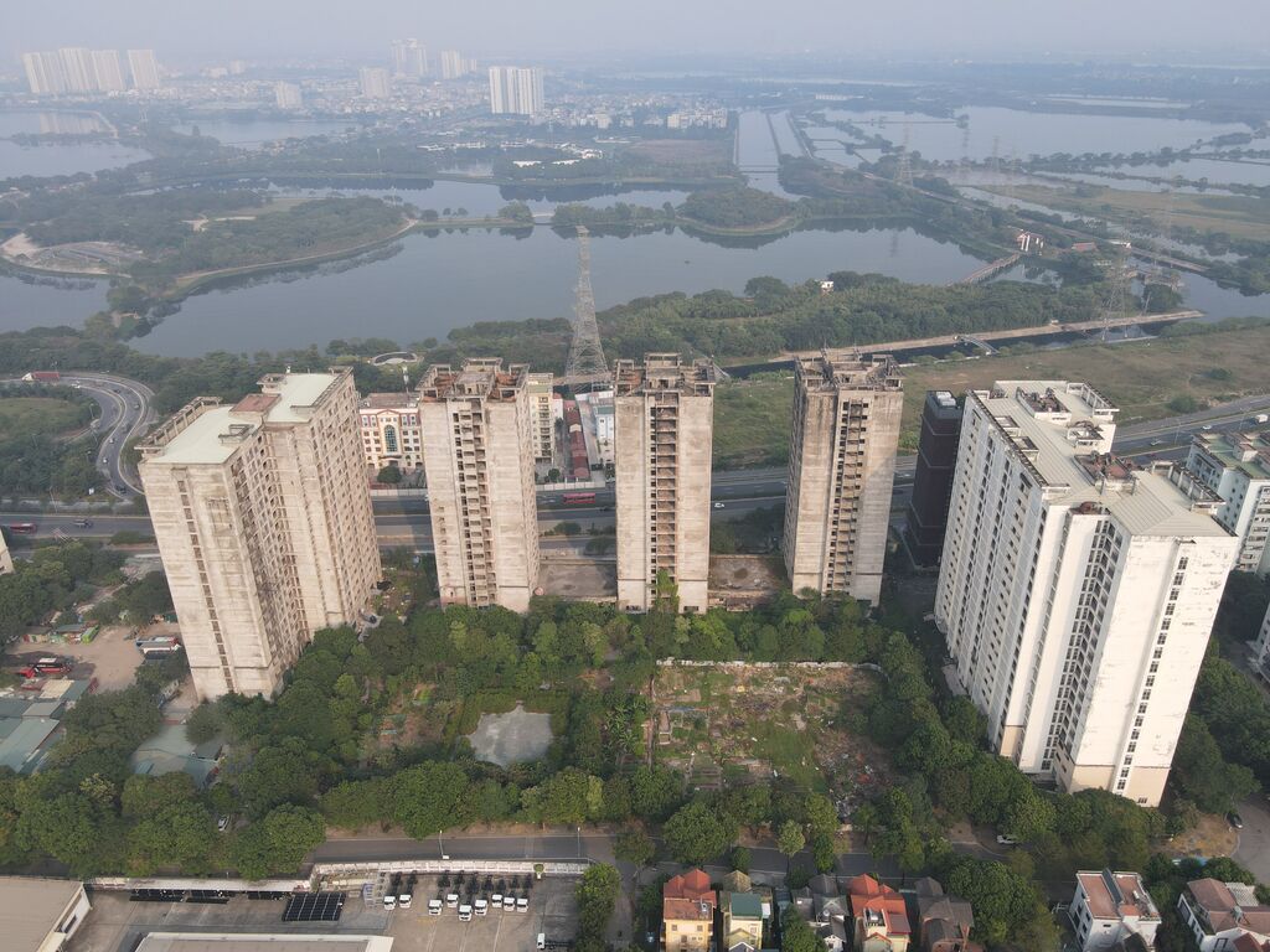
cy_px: 476
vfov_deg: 56.8
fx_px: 881
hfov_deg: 71.6
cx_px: 635
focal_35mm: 24
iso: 100
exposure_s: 1/400
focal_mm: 4.5
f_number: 2.8
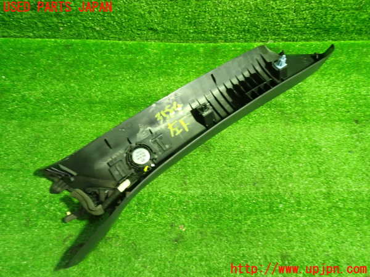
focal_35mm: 30
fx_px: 321
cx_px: 185
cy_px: 138
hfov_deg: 60.0
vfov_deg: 46.8
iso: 500
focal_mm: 5.4
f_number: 2.3
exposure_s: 1/30
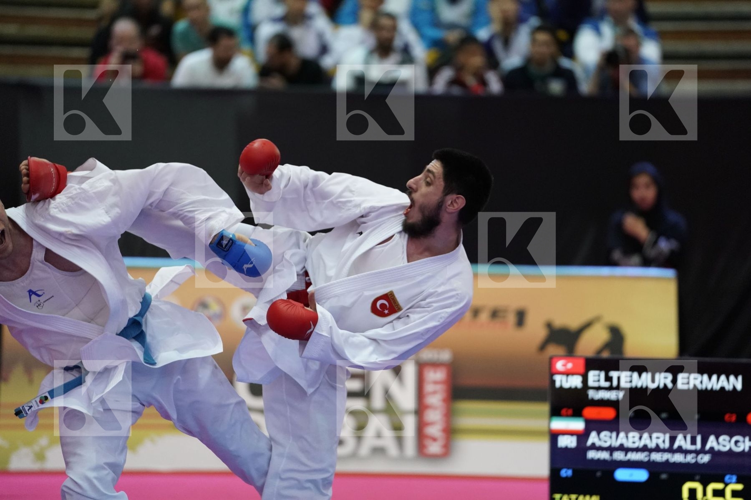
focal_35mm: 200
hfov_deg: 10.3
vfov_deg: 6.9
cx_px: 376
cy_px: 250
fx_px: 4172
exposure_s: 1/1000
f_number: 2.8
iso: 5000
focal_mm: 200
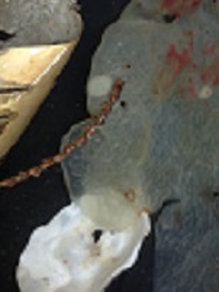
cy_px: 14
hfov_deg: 18.1
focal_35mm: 81
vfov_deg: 23.3
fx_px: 685
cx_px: 145
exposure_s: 1/15
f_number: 2.4
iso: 250
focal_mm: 4.28
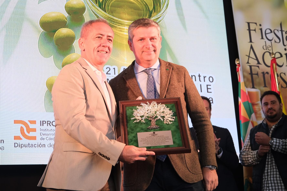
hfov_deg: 32.4
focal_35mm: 62
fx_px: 494
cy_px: 96
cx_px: 144
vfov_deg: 21.9
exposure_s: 1/320
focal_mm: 41.1
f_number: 4
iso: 1250
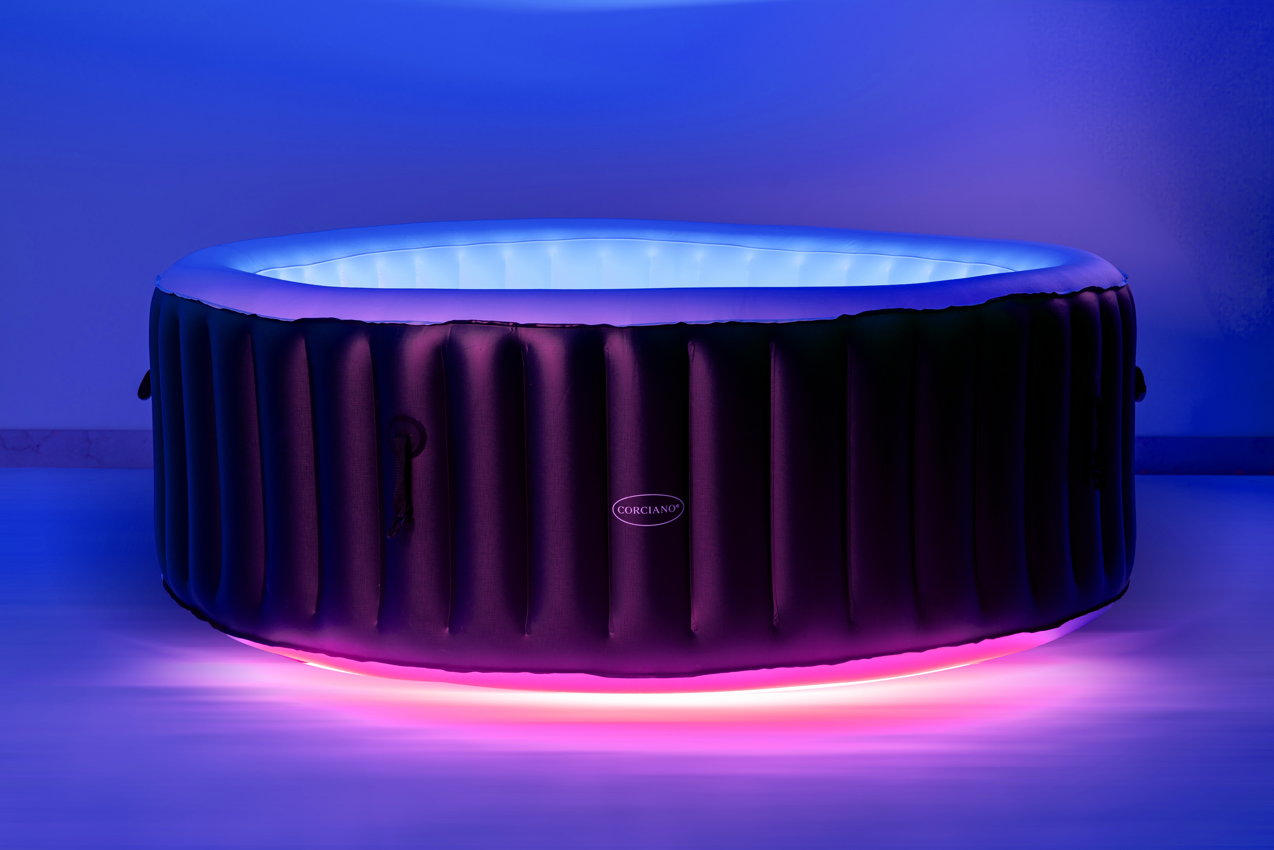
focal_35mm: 85
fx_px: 3008
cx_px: 637
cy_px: 425
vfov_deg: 16.1
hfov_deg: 23.9
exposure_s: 1
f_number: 7.1
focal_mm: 85
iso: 50
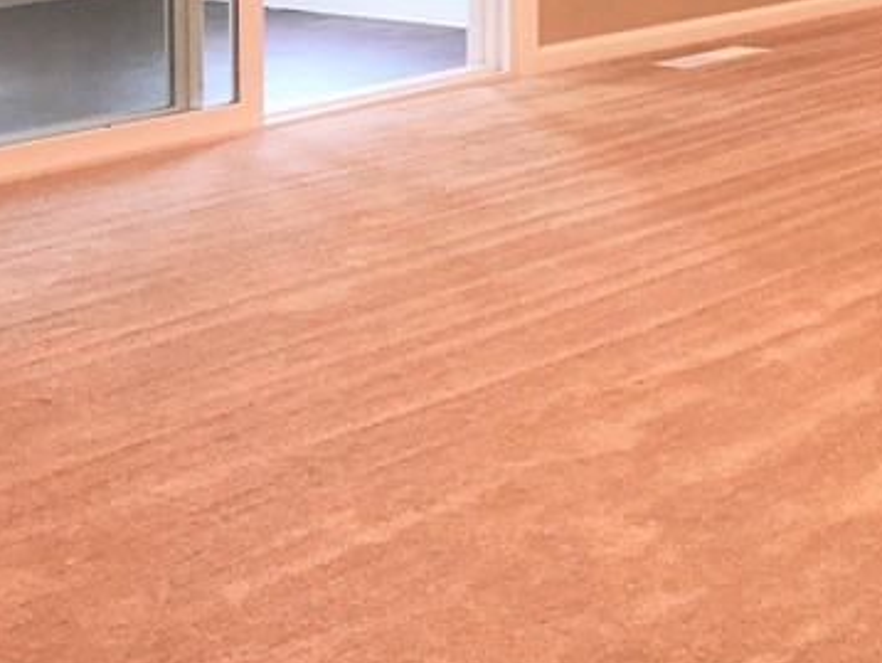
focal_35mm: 80
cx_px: 978
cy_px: -145
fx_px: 2040
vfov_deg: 17.5
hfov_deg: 22.9
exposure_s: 1/30
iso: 40
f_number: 1.8
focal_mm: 3.99
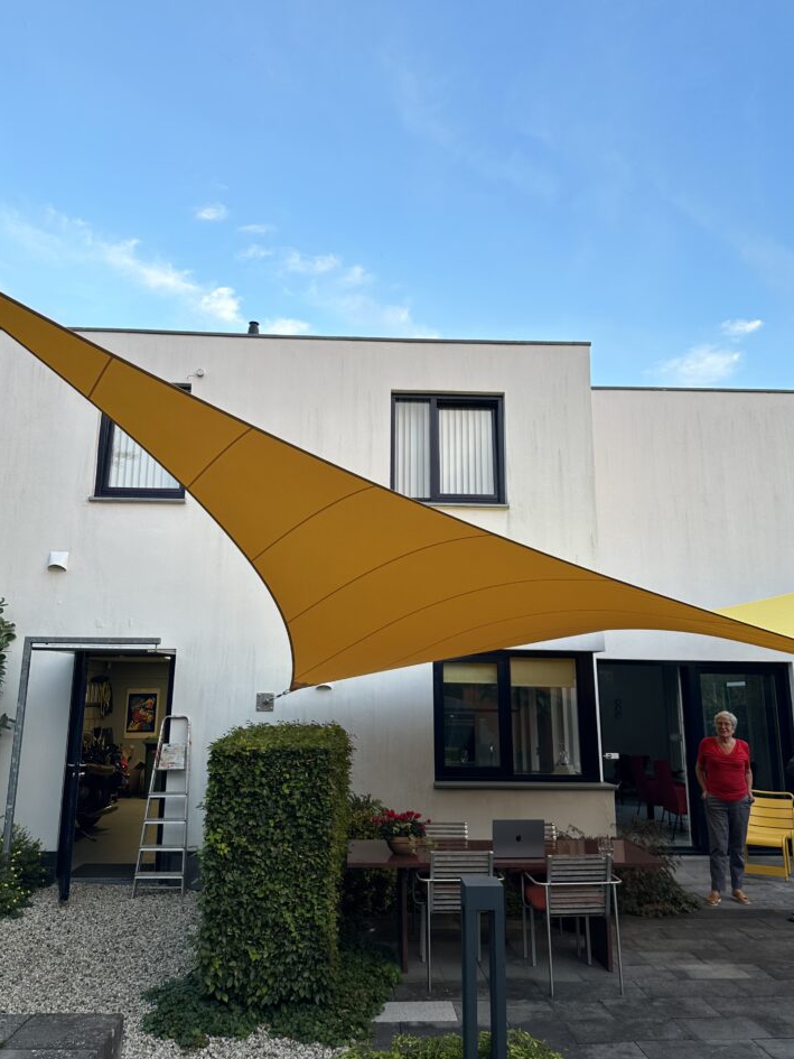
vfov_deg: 67.3
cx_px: 372
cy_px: 520
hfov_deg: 53.0
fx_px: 795
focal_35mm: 26
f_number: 1.78
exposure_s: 1/121
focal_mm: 6.86
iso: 64
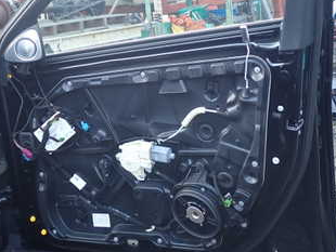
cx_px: 153
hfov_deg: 33.2
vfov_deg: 24.8
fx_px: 563
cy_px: 47
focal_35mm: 58
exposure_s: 1/60
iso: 100
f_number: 2.3
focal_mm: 5.4
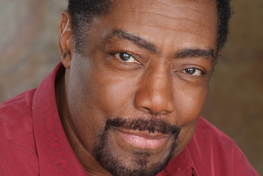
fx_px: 1446
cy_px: 127
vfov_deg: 6.9
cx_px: 129
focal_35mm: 198
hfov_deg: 10.4
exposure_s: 1/125
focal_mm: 85
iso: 400
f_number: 3.3
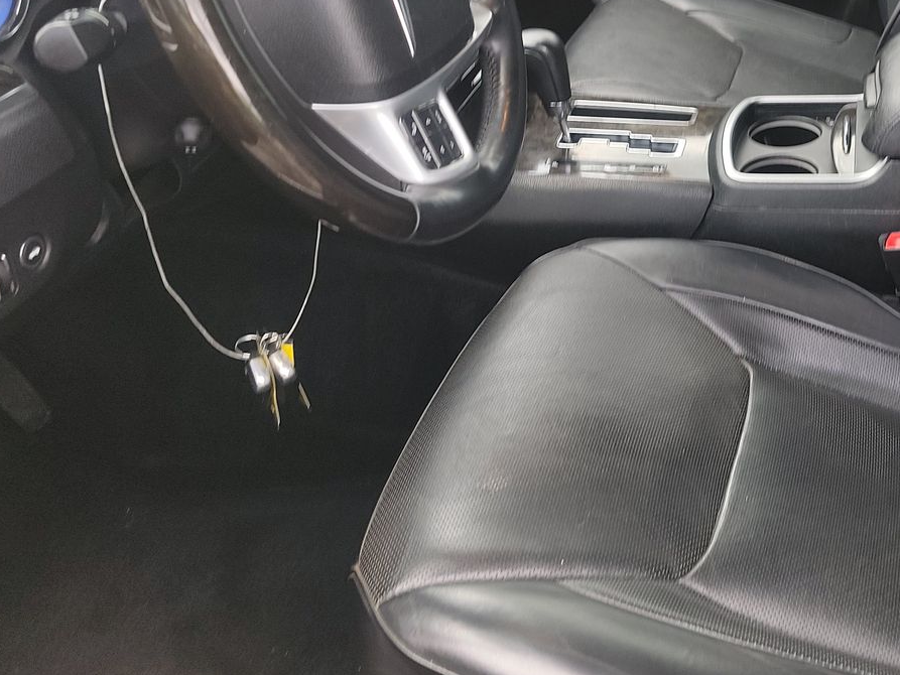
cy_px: 81
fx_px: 1118
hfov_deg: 41.5
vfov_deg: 32.1
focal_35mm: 43
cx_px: 747
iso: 65
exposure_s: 1/59
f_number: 1.8
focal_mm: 6.7
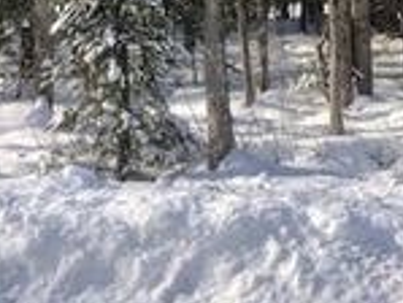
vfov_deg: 15.5
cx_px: 262
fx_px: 1095
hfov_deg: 20.8
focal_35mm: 94
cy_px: 9
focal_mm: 3.99
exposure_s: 1/1499
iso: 20
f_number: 1.8
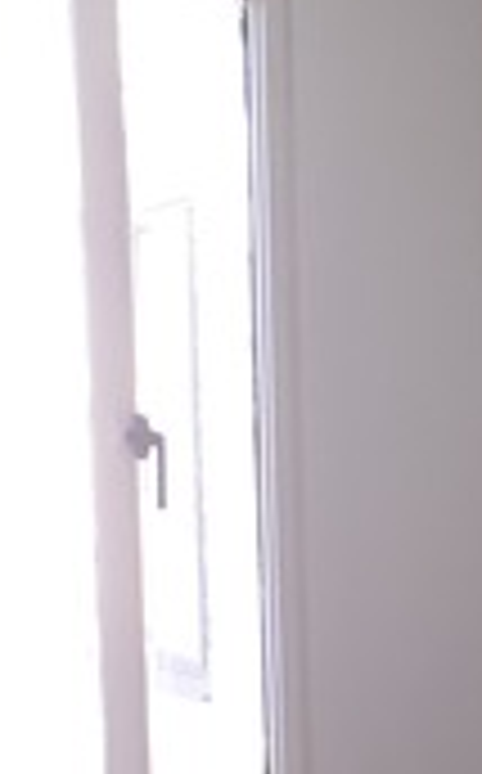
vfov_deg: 19.0
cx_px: 869
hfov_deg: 12.0
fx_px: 2109
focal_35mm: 100
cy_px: 1048
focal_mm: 3.6
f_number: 1.9
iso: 64
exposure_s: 1/60
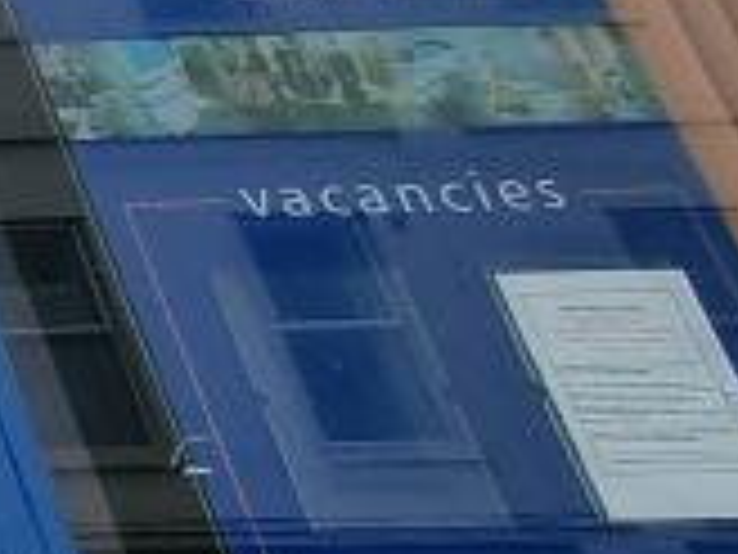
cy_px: 9
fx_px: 1727
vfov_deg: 17.8
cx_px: -1530
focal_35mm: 81
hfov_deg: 11.2
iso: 50
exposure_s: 1/394
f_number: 2.2
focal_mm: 2.2
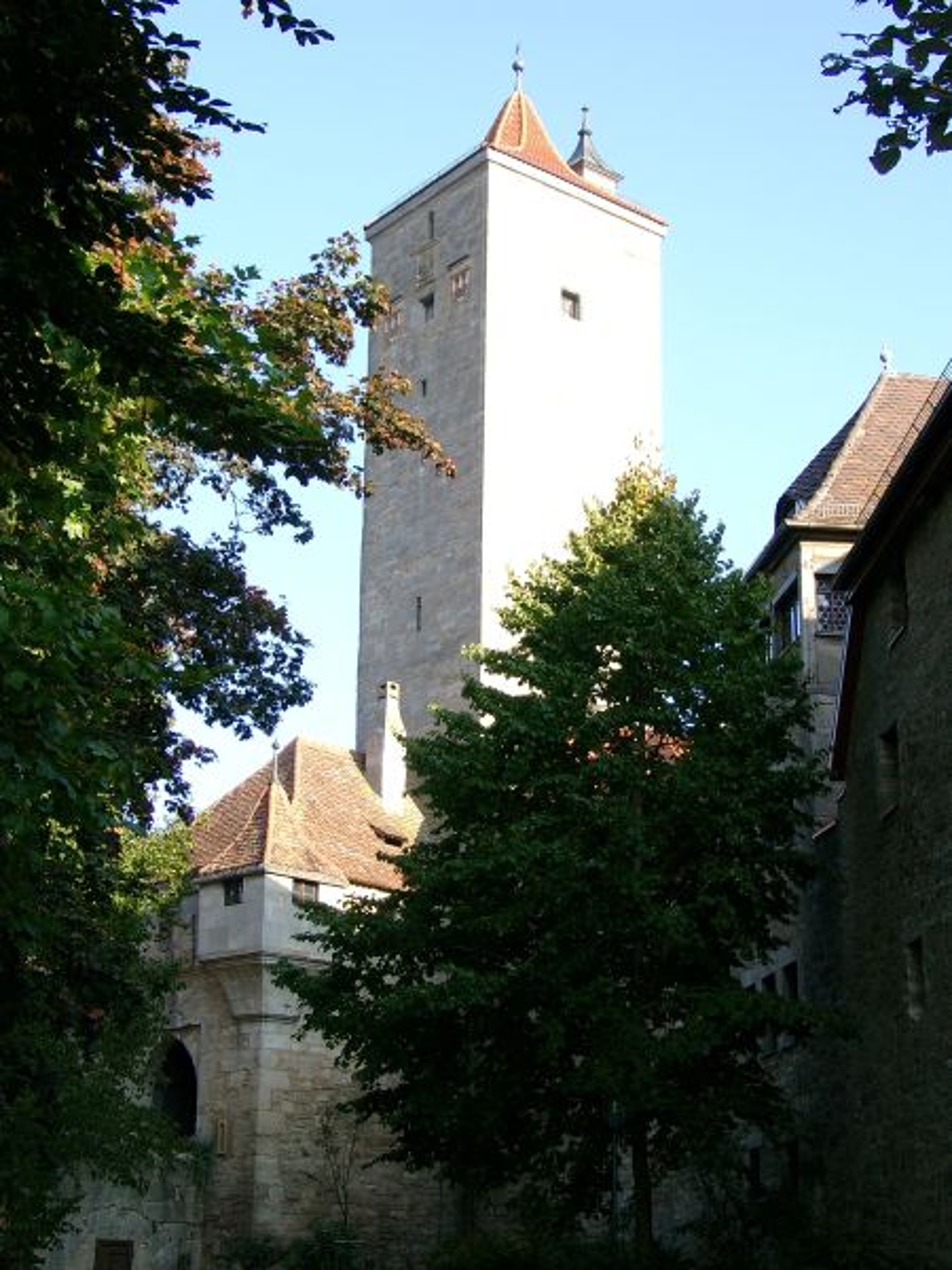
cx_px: 476
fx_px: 1943
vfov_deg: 36.2
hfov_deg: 27.5
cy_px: 635
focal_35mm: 53
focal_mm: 11.05
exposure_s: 1/168
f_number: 4
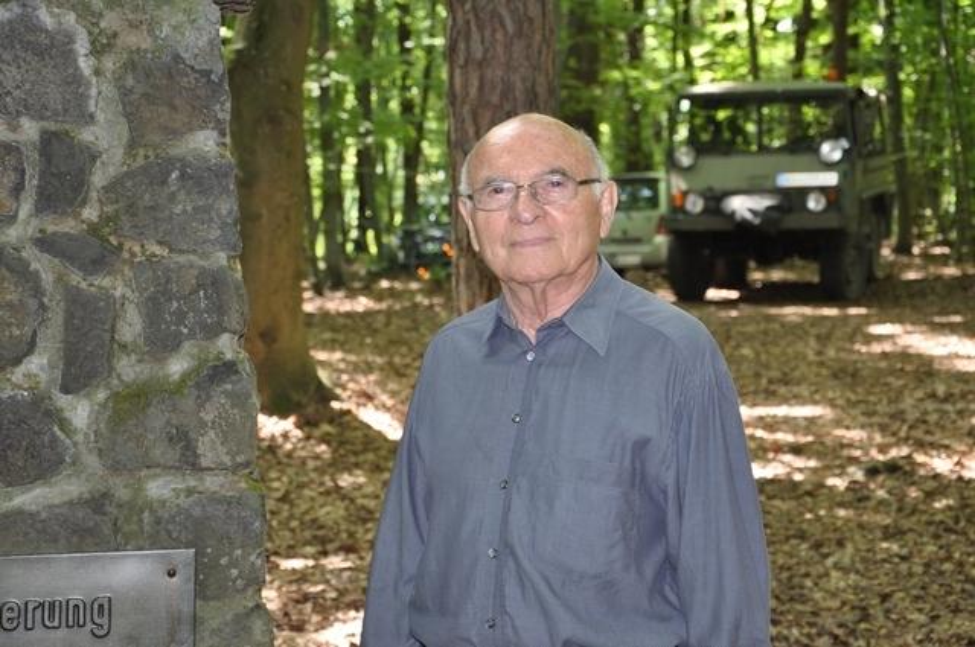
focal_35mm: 78
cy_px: 324
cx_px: 488
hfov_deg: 26.0
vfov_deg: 17.4
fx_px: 2110
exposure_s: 1/30
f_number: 5
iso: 560
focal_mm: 52
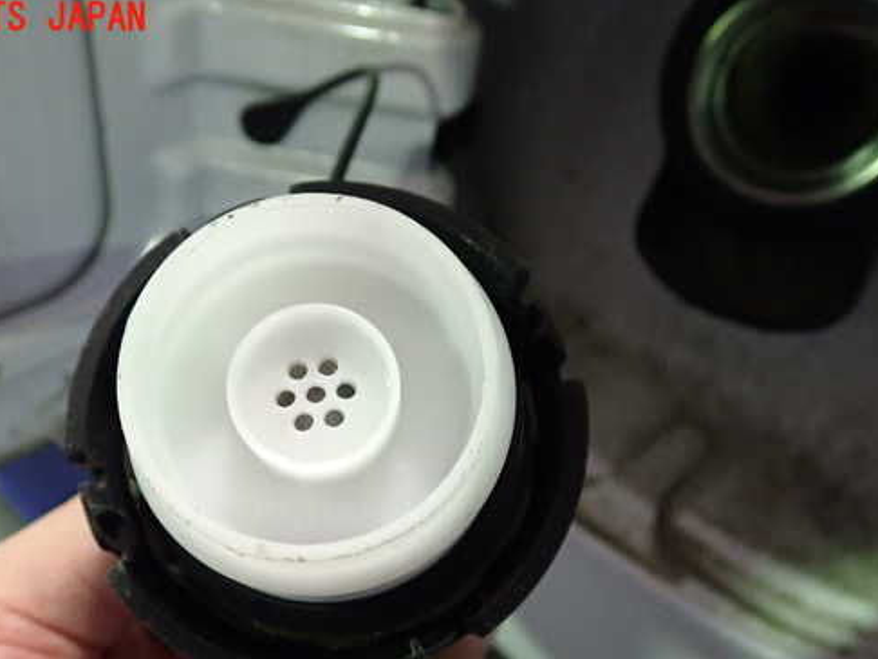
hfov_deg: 49.9
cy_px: 403
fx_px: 939
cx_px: 360
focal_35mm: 37
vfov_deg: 38.5
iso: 640
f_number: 2.3
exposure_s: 1/60
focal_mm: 5.4
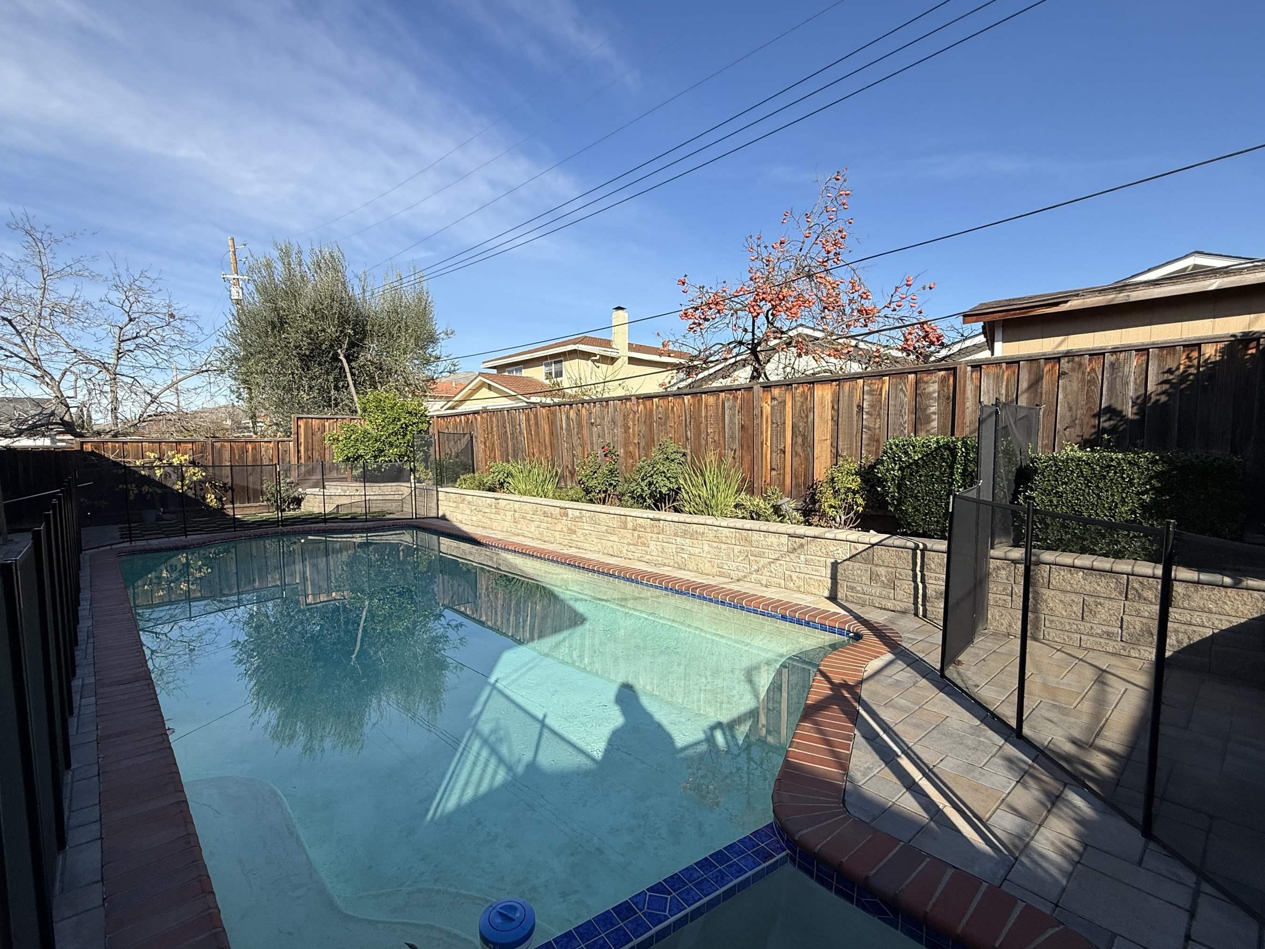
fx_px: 585
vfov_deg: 78.1
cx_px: 609
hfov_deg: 94.5
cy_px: 485
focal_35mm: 16
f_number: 2.2
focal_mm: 2.22
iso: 50
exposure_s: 1/1613
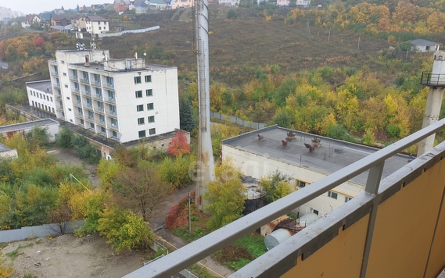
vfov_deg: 40.5
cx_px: 229
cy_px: 166
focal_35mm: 31
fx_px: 376
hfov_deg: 61.2
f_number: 2.4
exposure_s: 1/196
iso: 50
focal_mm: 4.3
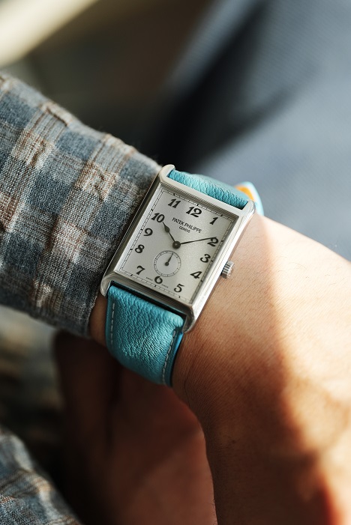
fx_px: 1534
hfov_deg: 13.1
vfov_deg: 19.4
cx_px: 176
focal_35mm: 105
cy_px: 262
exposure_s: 1/250
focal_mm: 105
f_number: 2.8
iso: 250
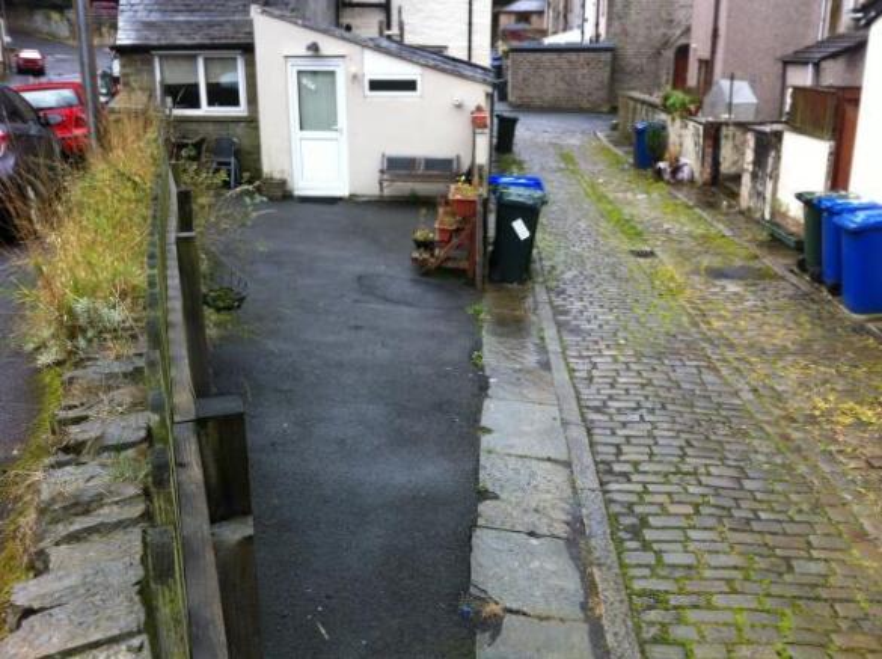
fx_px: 891
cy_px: 330
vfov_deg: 40.6
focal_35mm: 35
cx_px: 441
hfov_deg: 52.7
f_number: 2.8
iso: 80
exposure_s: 1/124
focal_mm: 3.85
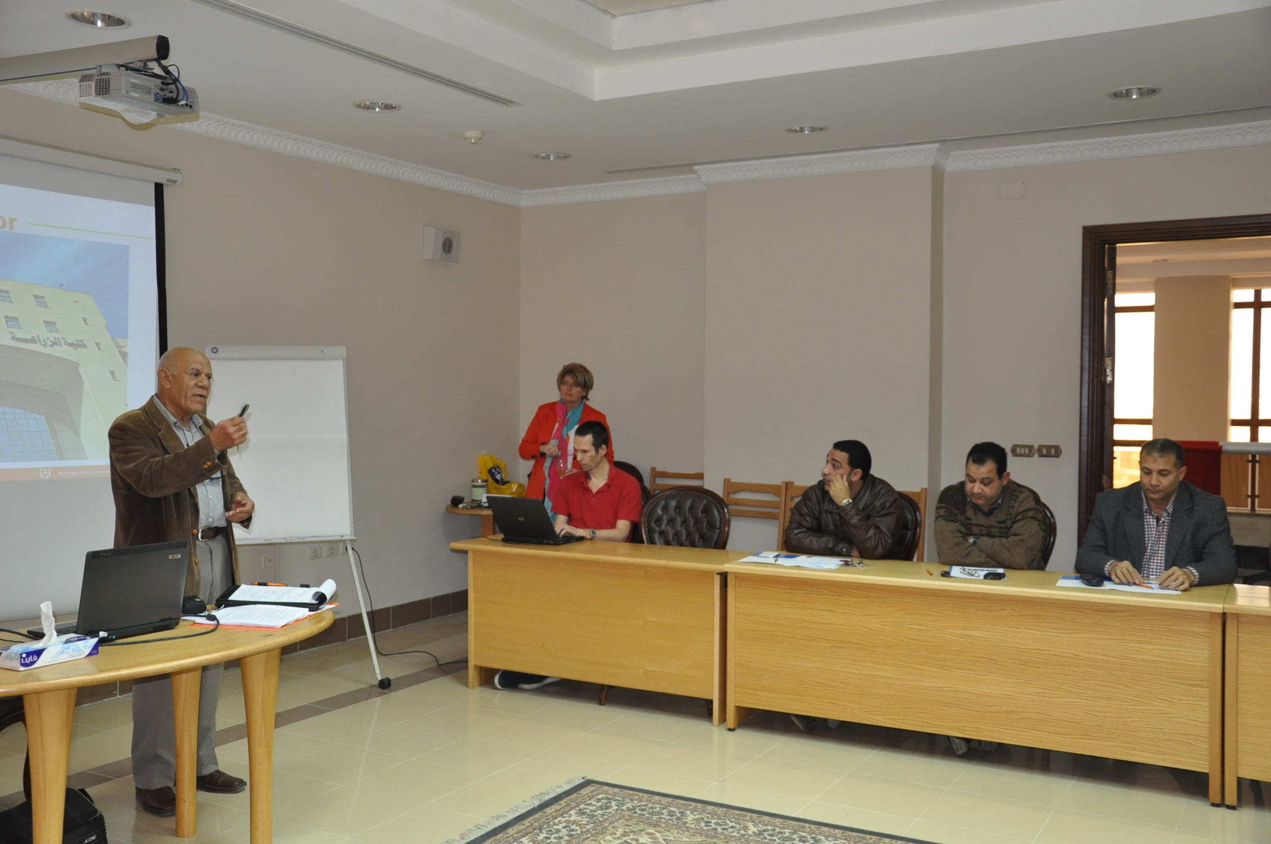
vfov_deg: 36.8
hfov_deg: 53.2
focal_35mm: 36
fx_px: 1269
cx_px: 636
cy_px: 422
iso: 1000
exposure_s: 1/60
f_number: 4.5
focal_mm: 24
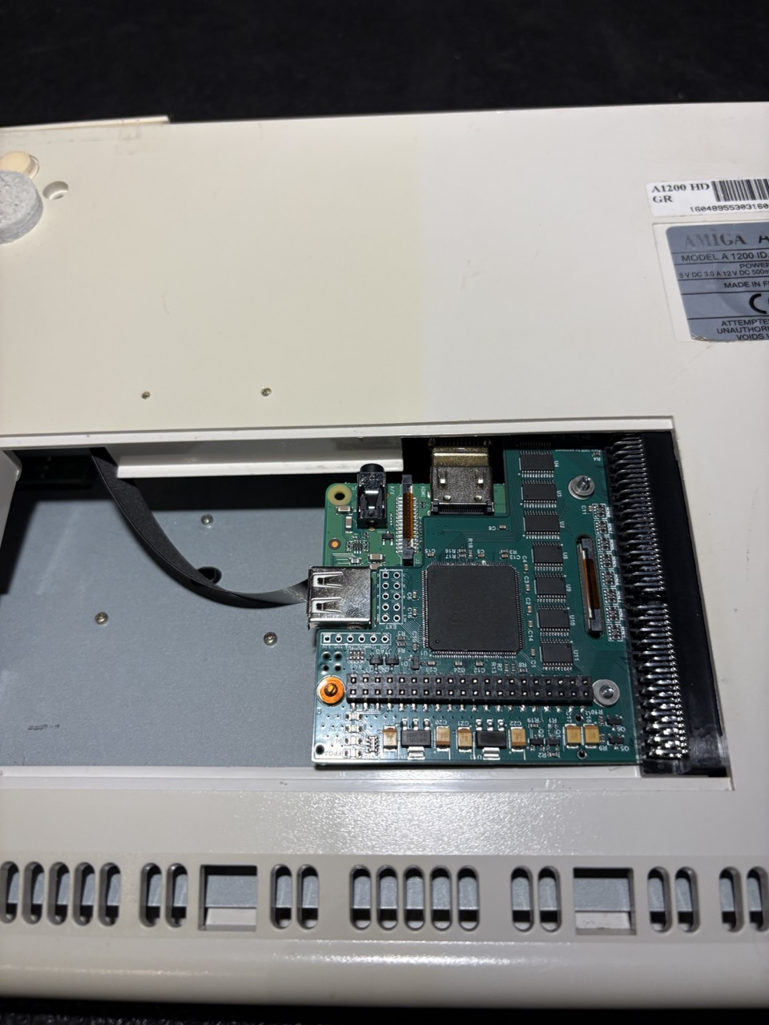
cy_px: 512
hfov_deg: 53.1
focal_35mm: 26
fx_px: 770
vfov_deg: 67.3
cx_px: 384
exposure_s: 1/100
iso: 125
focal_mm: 5.96
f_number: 1.6
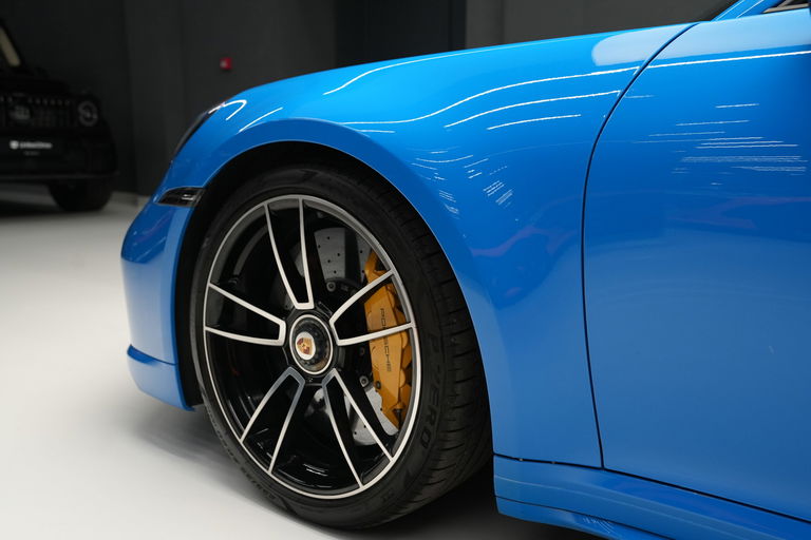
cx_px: 406
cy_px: 270
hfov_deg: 54.4
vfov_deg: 37.9
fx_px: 788
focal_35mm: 35
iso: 2000
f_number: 4
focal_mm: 35
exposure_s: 1/40
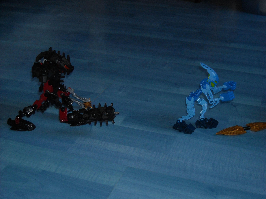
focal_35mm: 61
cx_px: 133
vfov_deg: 24.0
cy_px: 100
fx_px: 469
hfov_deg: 31.7
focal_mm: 9.87
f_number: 3.5
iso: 200
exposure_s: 1/125
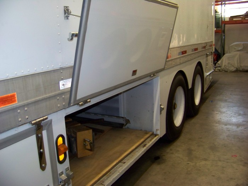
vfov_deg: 39.7
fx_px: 258
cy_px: 93
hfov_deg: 51.4
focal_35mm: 36
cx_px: 124
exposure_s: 1/30
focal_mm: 5.85
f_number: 2.8
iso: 200
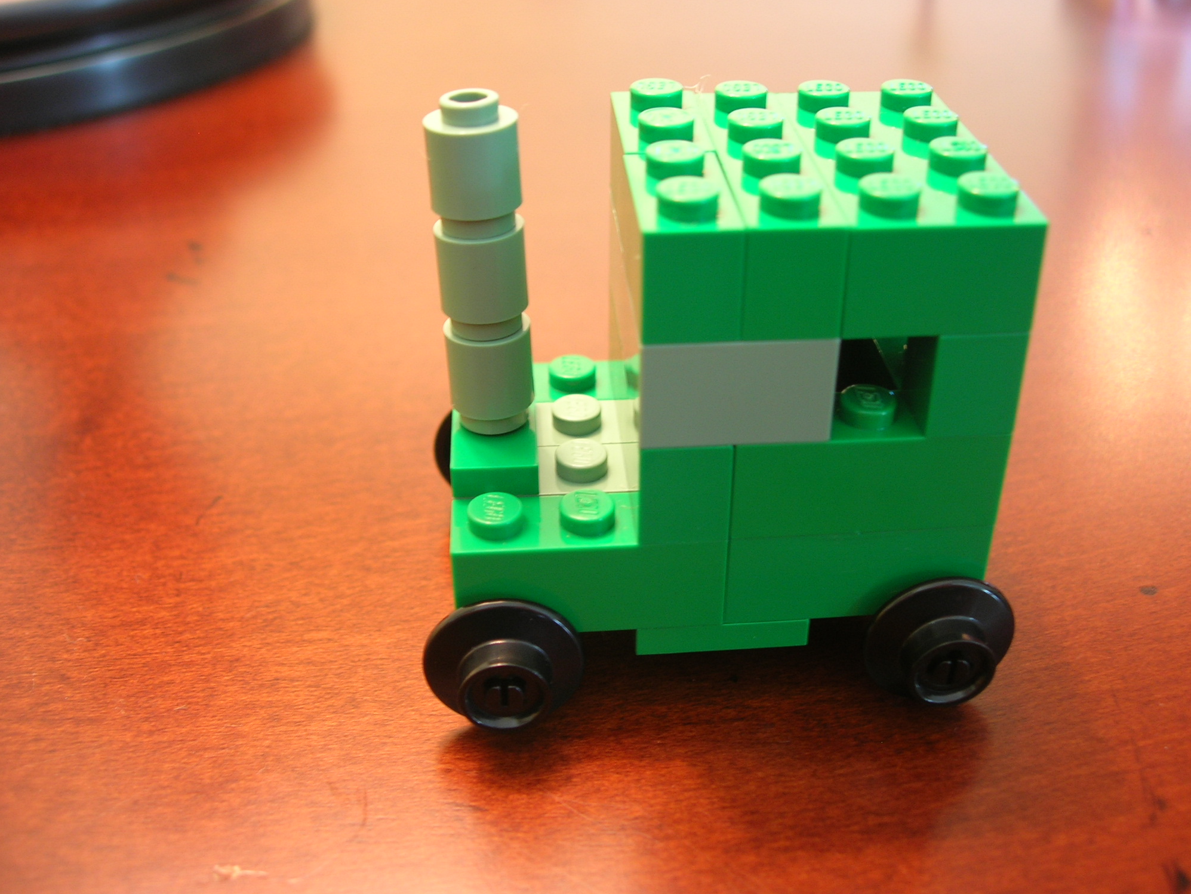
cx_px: 606
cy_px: 448
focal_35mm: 39
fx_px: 1342
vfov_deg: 36.8
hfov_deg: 47.9
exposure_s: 1/3.9
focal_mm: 7.8
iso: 64
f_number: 2.8
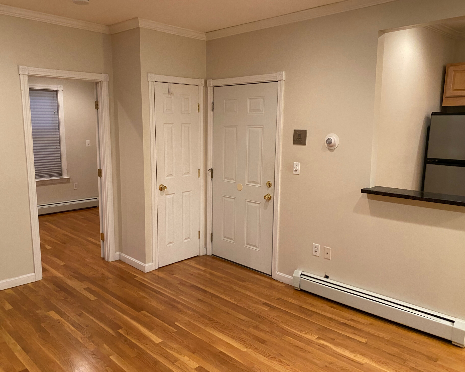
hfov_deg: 62.1
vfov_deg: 51.5
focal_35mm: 28
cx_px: 212
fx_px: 385
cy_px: 189
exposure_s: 1/60
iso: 320
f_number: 1.8
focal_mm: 4.25
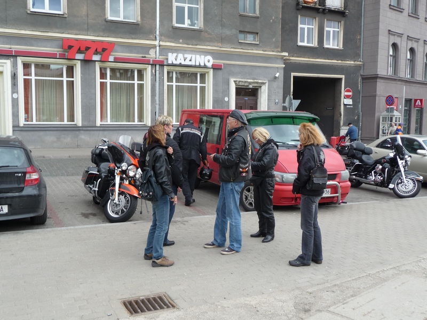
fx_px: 444
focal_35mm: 36
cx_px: 214
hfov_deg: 51.4
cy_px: 160
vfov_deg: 39.7
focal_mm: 6
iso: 100
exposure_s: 1/80
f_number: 3.7
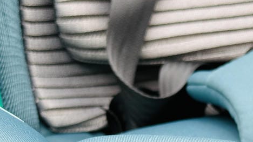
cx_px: 181
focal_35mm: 134
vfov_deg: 8.9
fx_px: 899
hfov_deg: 16.0
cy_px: 201
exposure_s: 1/176
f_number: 1.78
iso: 50
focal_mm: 6.86
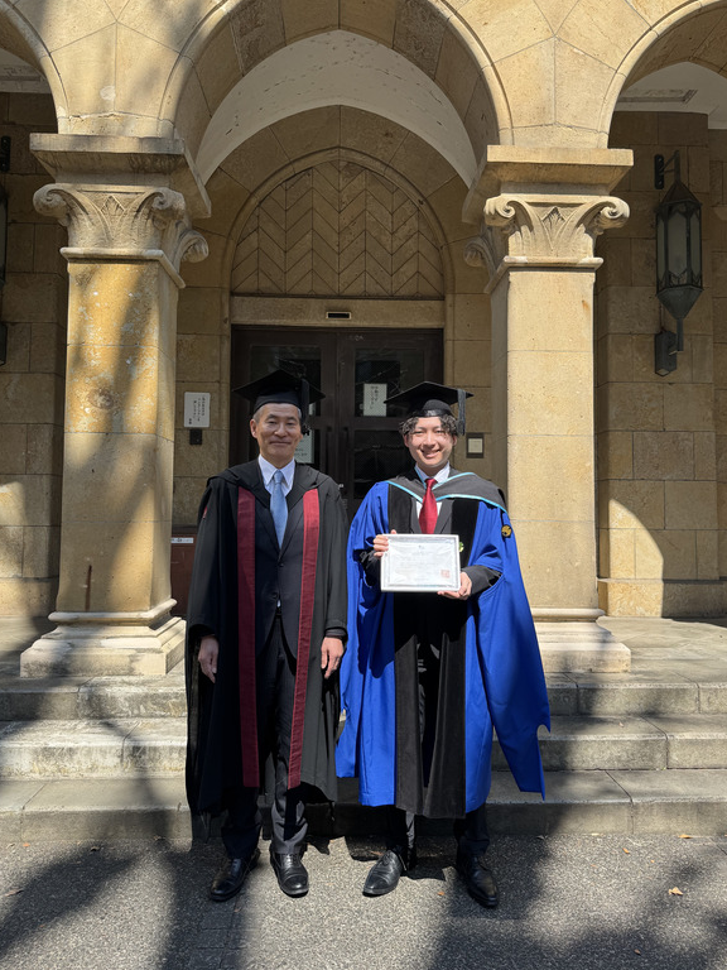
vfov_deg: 69.4
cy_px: 472
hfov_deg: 54.9
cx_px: 371
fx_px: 700
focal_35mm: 25
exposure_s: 1/1818
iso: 80
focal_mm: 6.76
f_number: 1.78
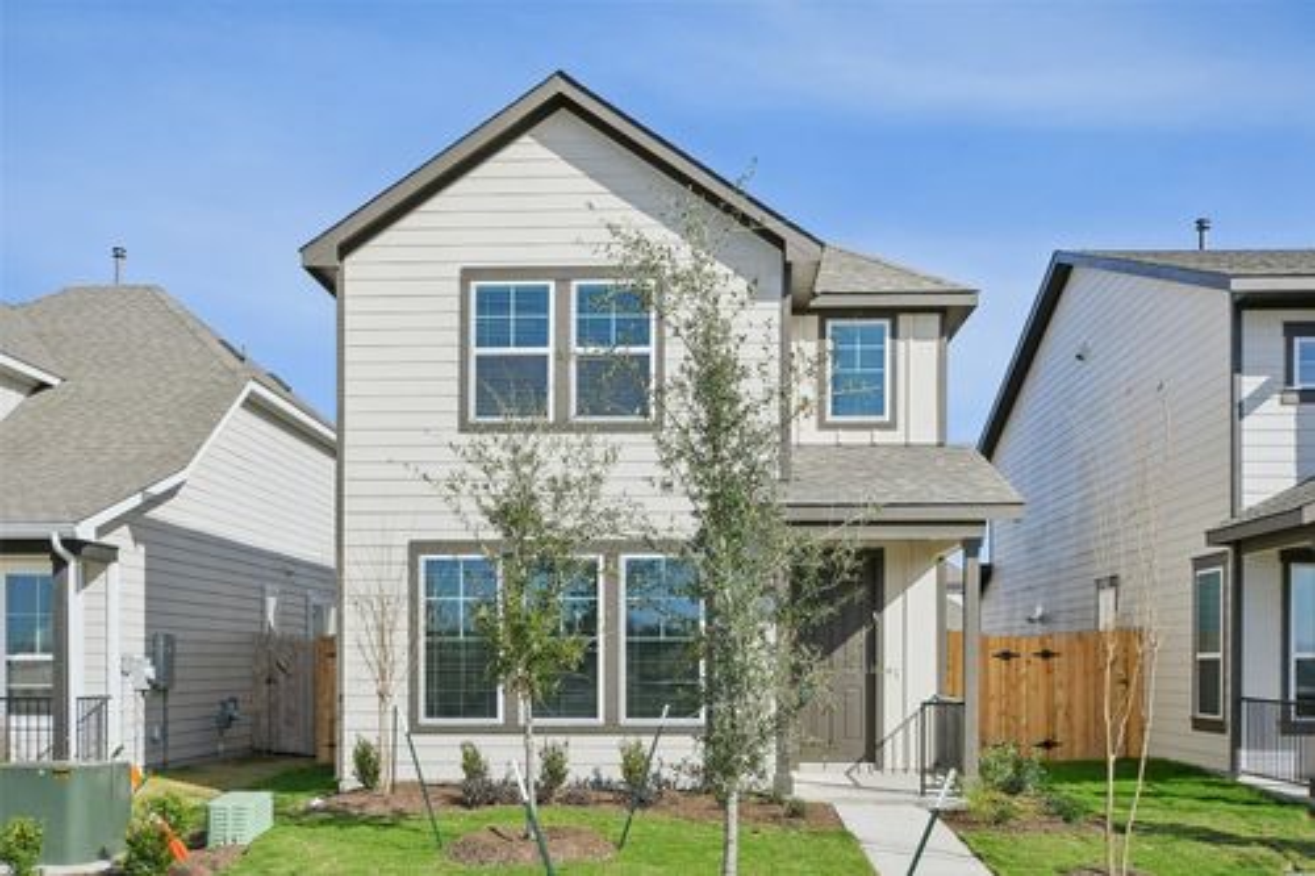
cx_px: 658
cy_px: 438
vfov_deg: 36.8
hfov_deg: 53.1
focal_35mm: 36
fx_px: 1314
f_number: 8
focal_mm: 24
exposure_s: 1/2000
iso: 400
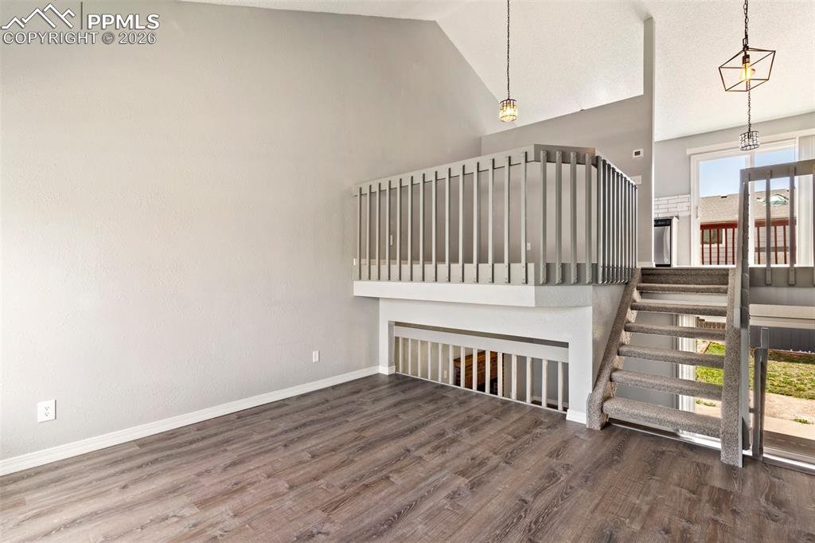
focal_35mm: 17
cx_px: 408
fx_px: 385
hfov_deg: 93.3
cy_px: 272
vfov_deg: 70.4
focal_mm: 17
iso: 400
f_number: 8
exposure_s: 1/15
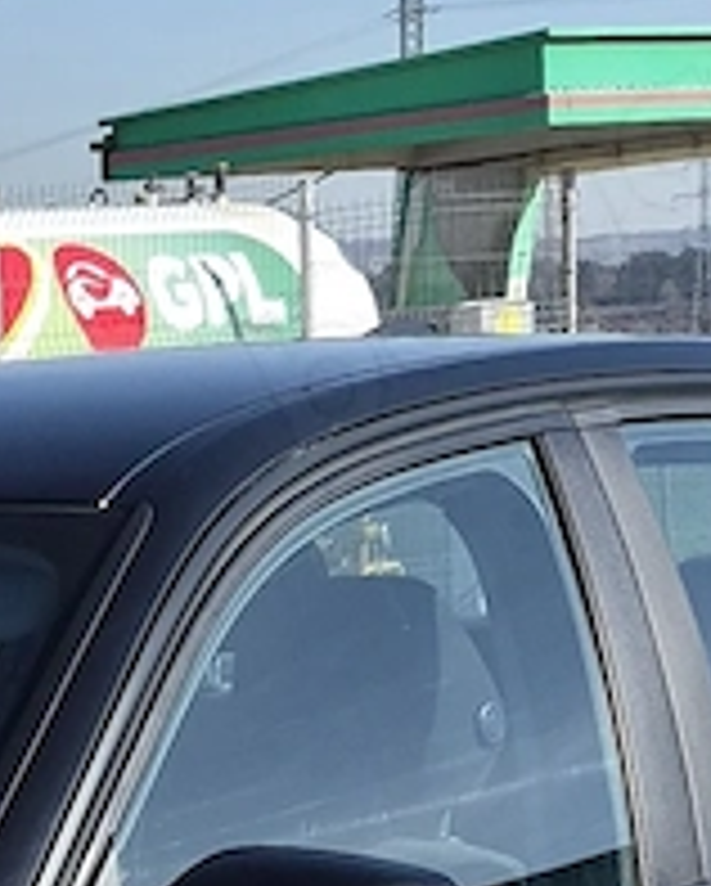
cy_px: 1498
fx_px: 3992
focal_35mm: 152
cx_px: -644
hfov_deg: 9.6
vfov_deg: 11.9
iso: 80
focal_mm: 5.4
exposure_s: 1/5000
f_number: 1.8
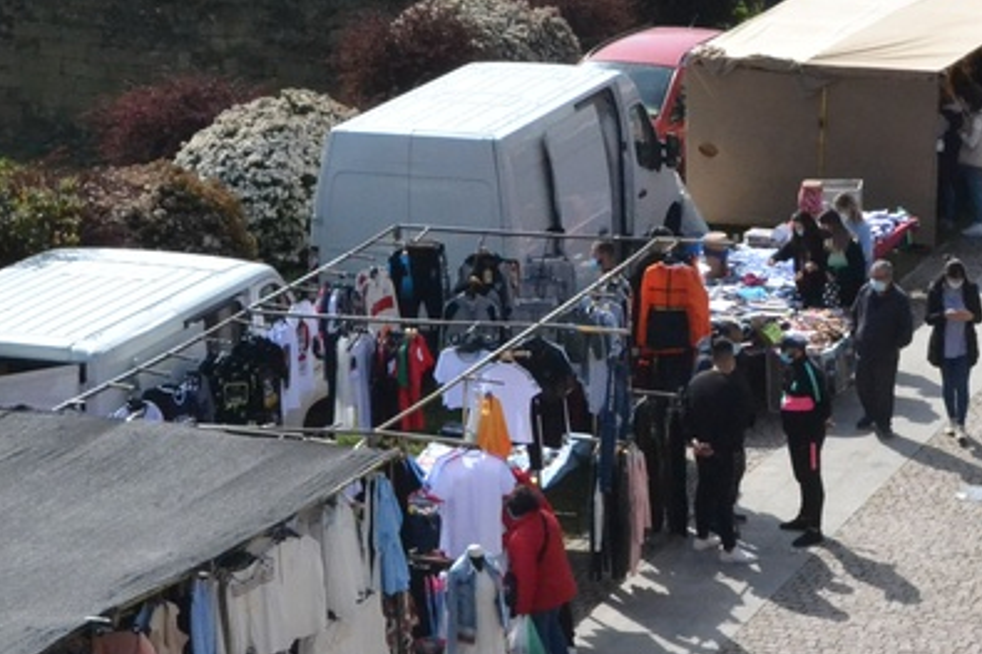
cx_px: 1002
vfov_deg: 10.9
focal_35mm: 126
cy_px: 287
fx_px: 3441
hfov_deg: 15.9
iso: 3200
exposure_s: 1/1250
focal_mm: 35
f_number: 18
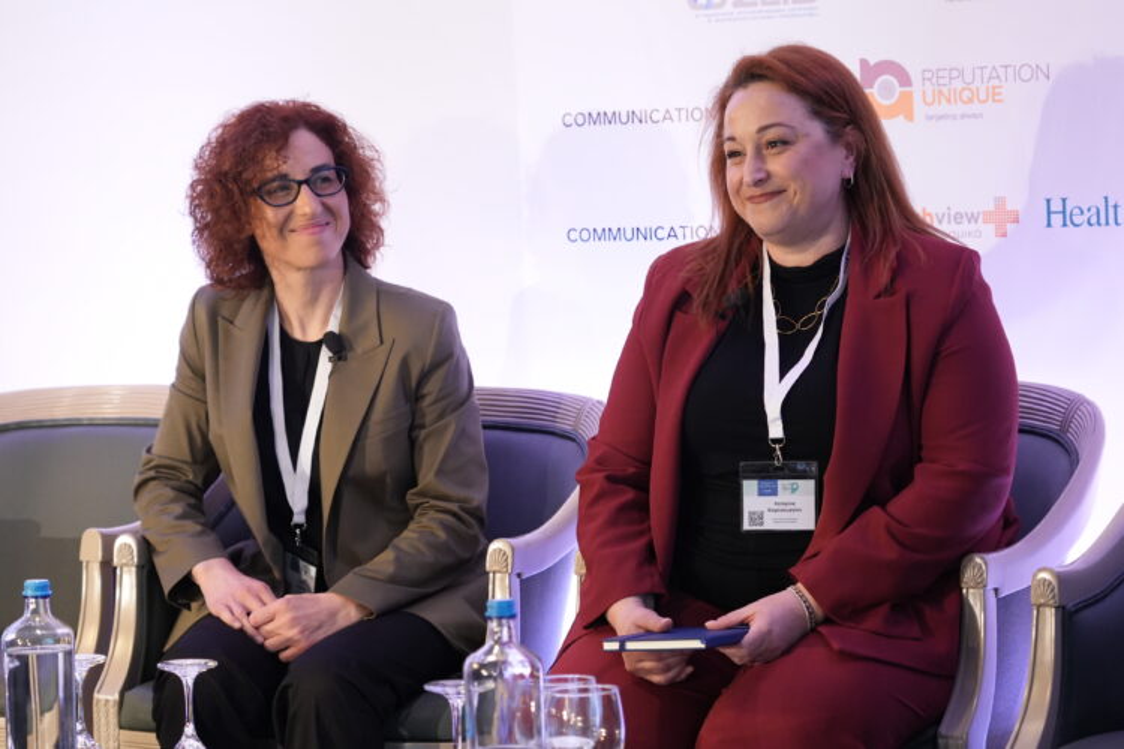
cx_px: 562
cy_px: 374
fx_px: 3403
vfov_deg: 12.6
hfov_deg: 18.8
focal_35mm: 109
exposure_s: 1/125
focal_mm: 73
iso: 3200
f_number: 4.5
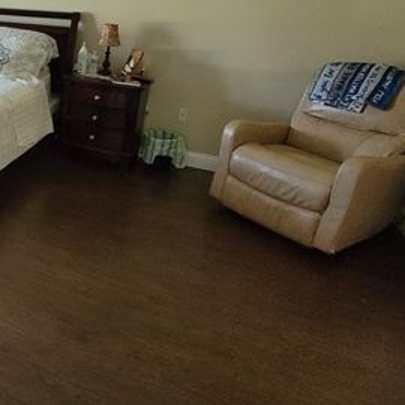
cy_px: 126
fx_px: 397
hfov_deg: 46.5
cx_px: 13
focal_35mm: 30
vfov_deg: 52.7
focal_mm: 1.74
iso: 400
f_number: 2.2
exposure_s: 1/60
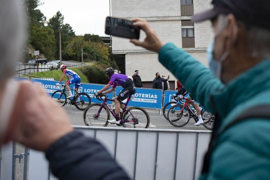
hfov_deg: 54.4
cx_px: 135
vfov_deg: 37.8
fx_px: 262
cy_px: 90
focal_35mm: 35
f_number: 3.5
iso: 320
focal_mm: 35
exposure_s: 1/400
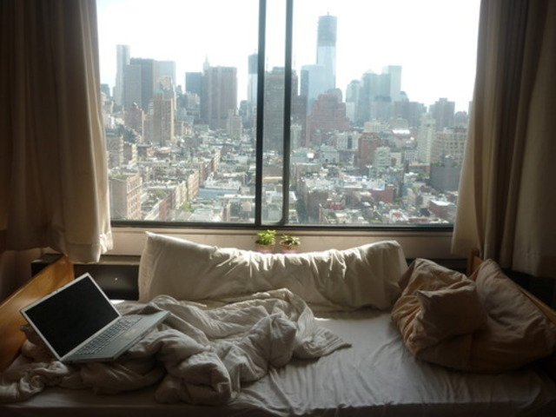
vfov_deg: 42.9
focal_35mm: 33
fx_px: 530
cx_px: 278
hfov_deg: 55.4
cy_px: 208
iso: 80
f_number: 2.8
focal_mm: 5.5
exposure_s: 1/500
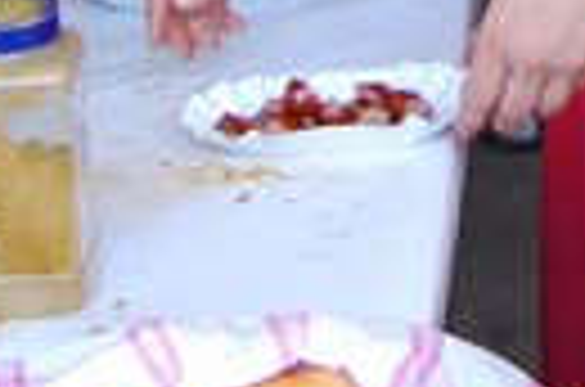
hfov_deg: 9.7
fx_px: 3404
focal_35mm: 210
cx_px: 648
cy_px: -551
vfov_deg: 6.2
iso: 400
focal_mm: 26
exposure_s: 1/80
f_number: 4.5
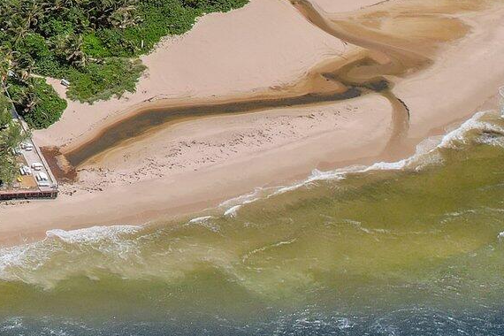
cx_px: -218
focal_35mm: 79
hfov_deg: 22.0
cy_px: -137
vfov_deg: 16.1
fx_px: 1106
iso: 130
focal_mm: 8.38
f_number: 2.8
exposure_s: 1/4000
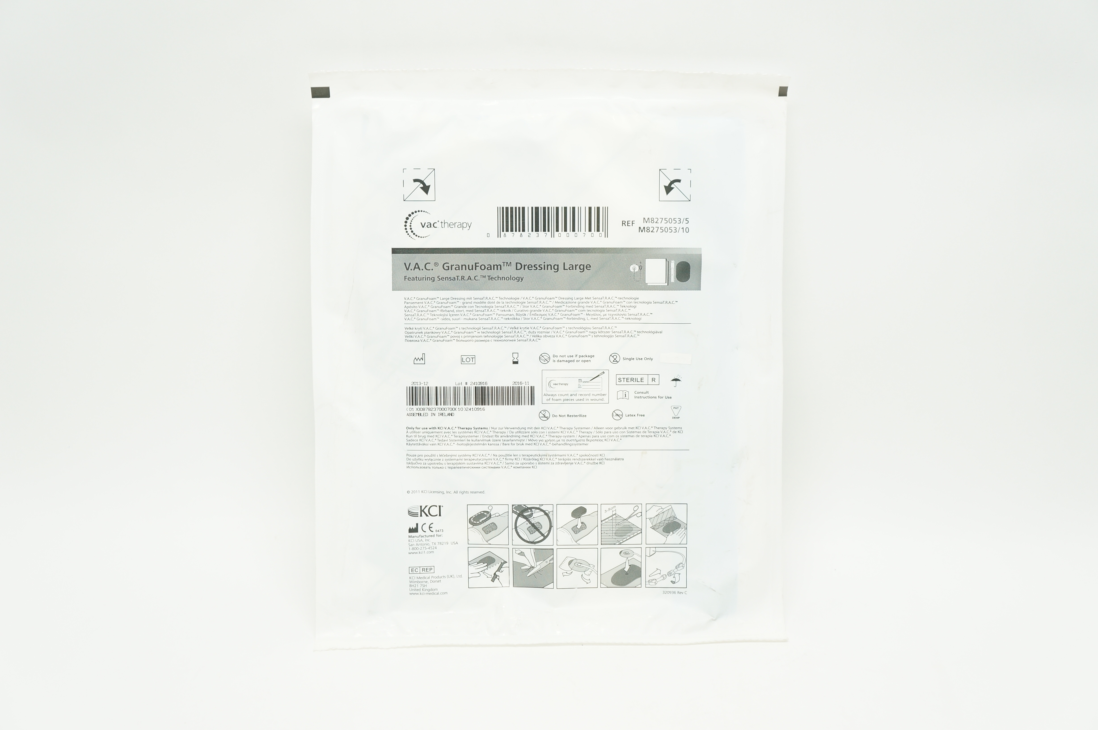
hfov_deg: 48.0
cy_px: 365
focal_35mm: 40
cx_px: 549
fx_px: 1234
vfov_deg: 32.9
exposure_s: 1/80
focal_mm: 27
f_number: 5
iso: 400
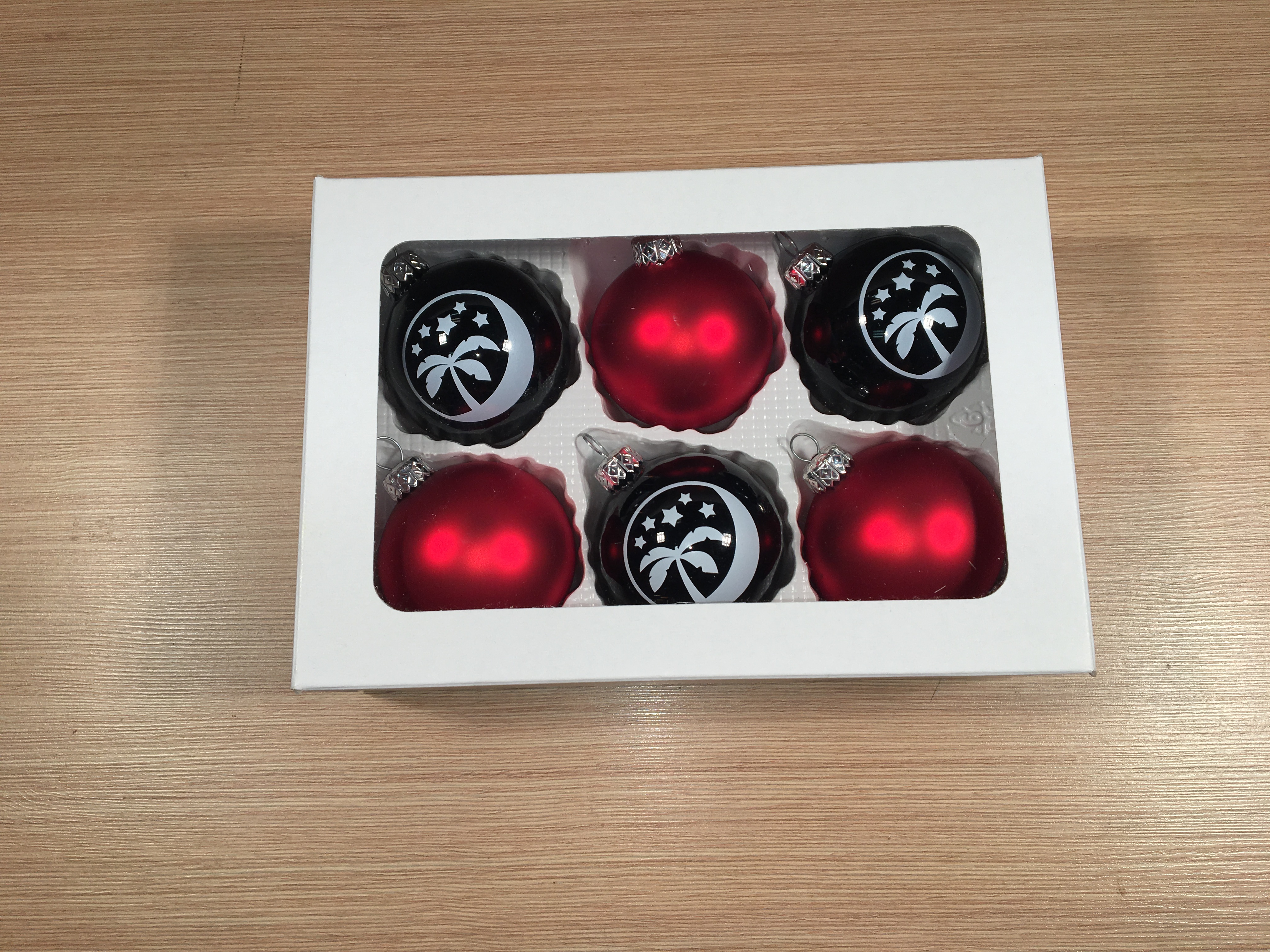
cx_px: 635
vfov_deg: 48.2
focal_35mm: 29
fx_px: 1064
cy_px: 476
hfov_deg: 61.7
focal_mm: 4.15
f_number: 2.2
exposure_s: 1/452
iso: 25
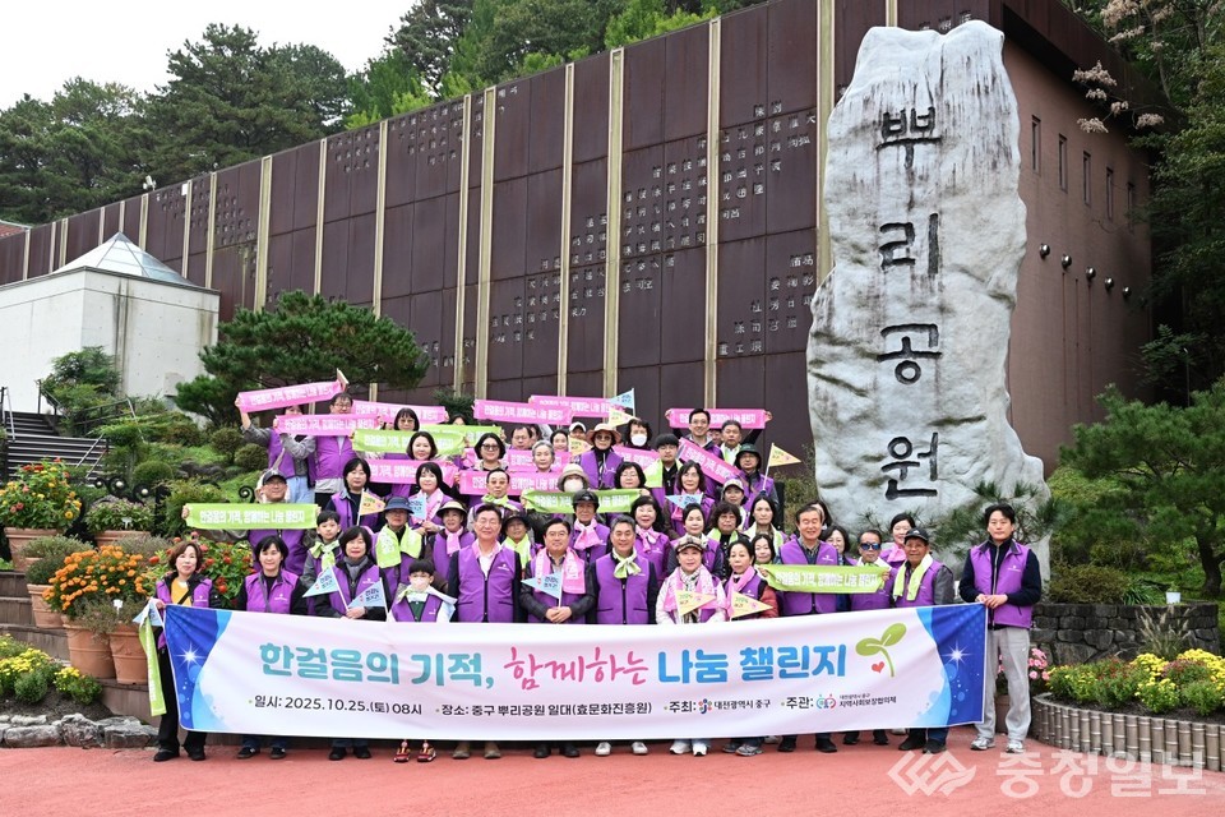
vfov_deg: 39.4
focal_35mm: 34
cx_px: 612
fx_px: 1140
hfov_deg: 56.5
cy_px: 408
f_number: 6.3
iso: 1000
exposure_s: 1/200
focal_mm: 33.5
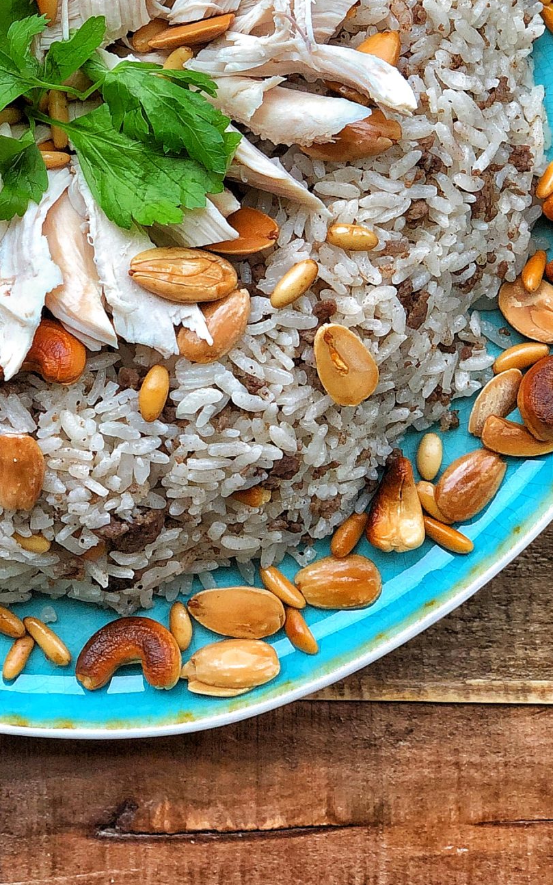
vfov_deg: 19.0
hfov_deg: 11.9
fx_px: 2629
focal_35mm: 109
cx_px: 87
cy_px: 199
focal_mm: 6
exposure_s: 1/60
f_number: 2.4
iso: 32
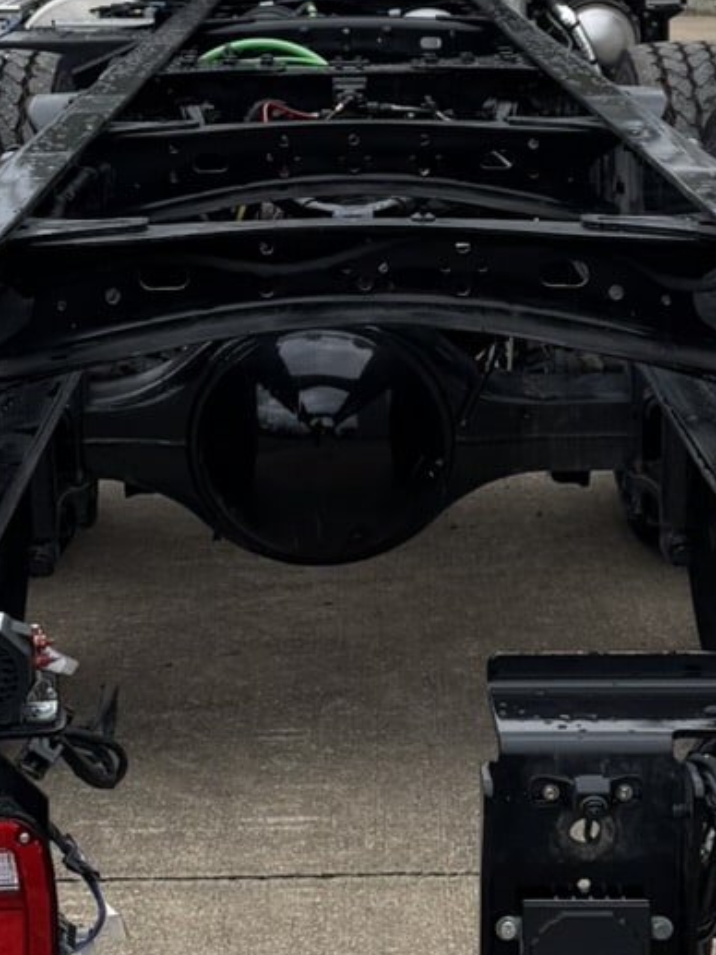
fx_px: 2619
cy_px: 198
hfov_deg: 15.6
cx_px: 376
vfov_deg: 20.4
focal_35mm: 95
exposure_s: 1/2331
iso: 80
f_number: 1.78
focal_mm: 6.76
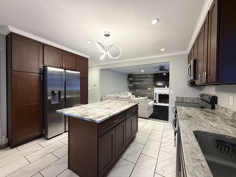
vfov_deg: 85.7
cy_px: 88
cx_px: 118
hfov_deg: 102.1
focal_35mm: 14
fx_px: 95
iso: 400
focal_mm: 2.22
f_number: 2.2
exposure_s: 1/60
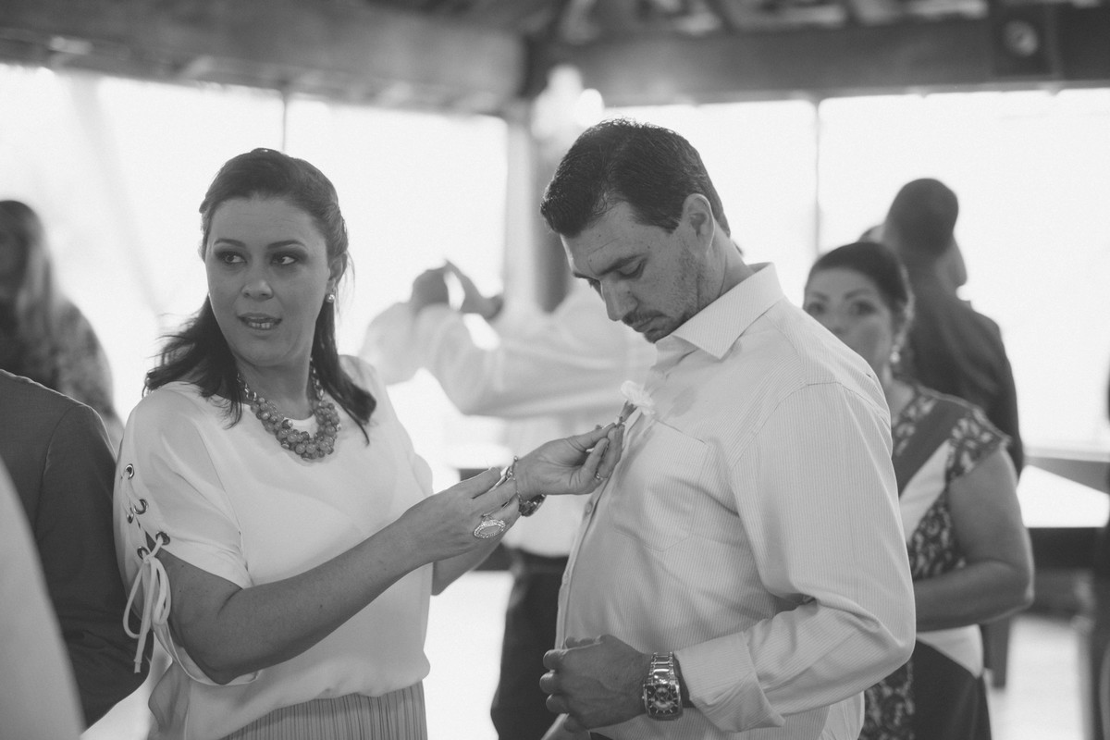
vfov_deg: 27.0
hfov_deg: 39.6
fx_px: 1542
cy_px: 370
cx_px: 555
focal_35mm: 50
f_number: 1.4
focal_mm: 50
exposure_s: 1/160
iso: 640
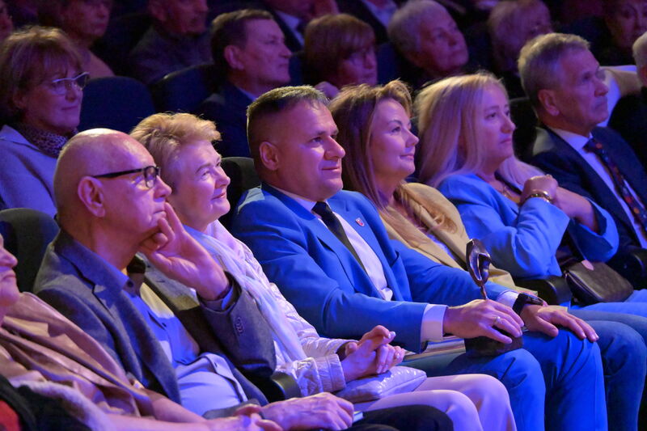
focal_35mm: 200
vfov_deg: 6.9
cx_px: 324
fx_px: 3593
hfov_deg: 10.3
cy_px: 216
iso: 32000
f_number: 6.3
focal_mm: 200
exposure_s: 1/80
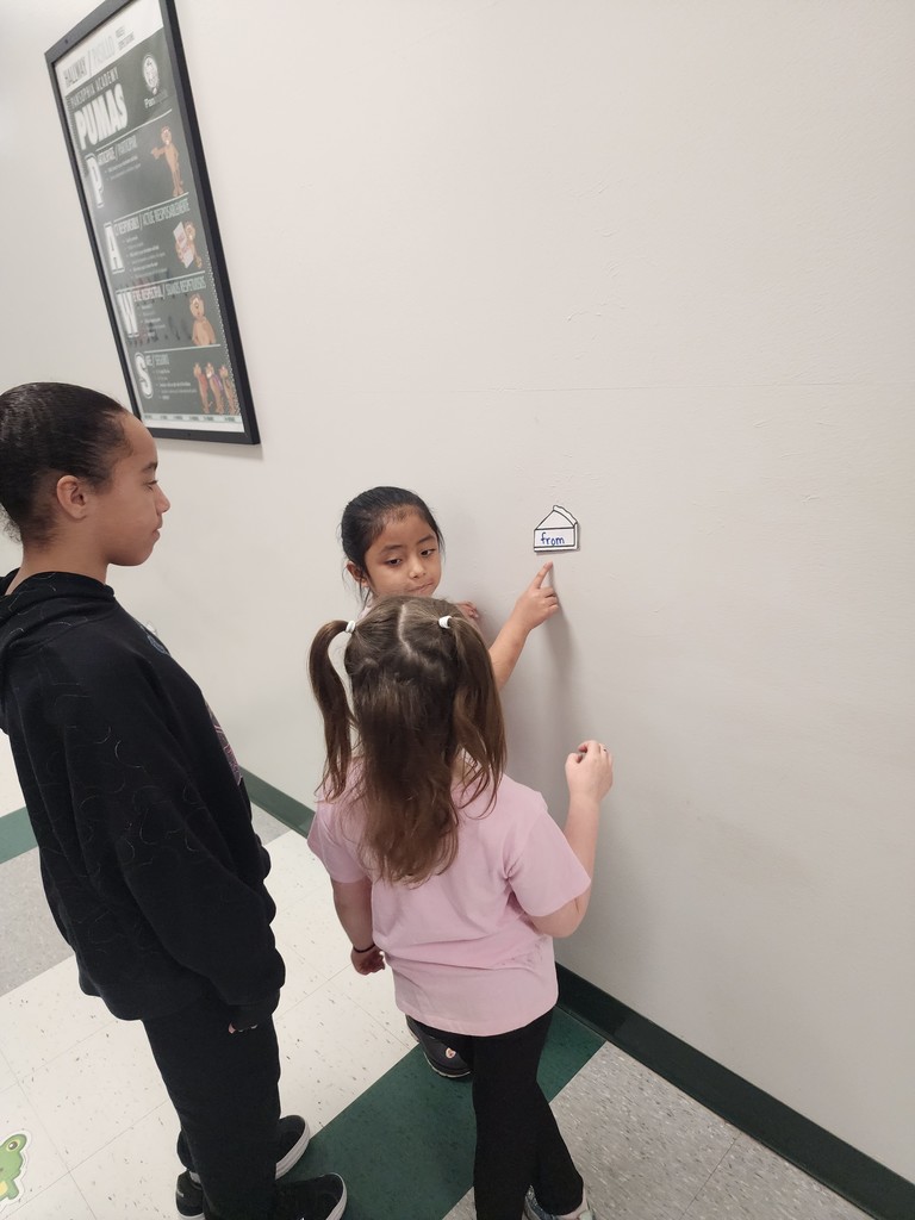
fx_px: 811
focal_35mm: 23
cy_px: 610
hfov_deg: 58.9
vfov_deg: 73.9
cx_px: 458
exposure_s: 1/120
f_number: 1.8
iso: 250
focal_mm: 6.4
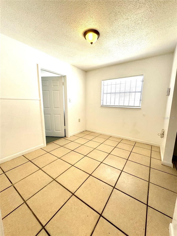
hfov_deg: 85.7
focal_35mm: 14
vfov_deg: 102.1
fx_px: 95
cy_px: 118
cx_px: 88
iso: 80
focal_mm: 2.22
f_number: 2.2
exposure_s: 1/99
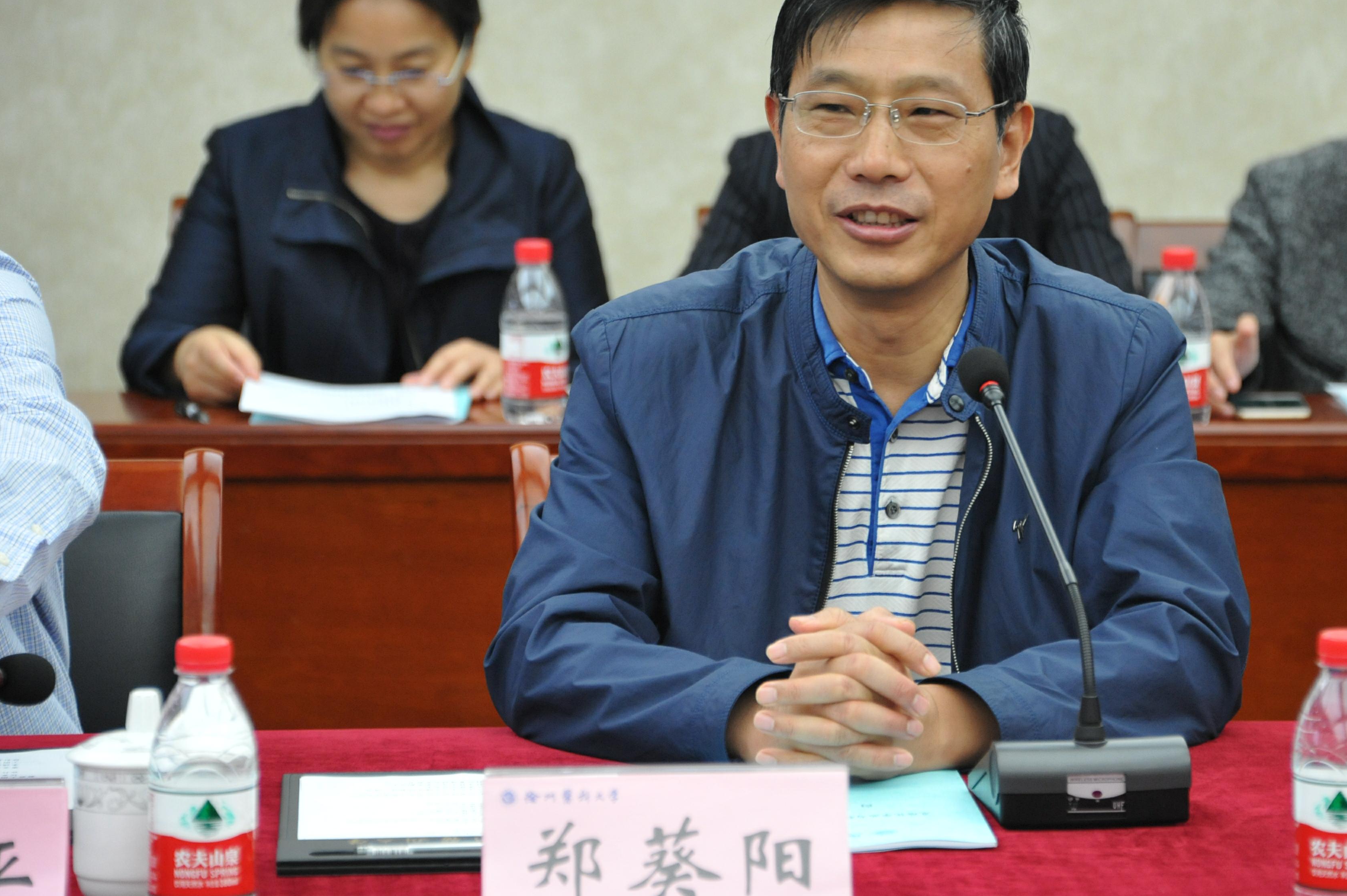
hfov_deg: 9.5
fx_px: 8077
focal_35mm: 216
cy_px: 439
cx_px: 777
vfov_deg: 6.4
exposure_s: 1/80
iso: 2000
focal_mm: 170
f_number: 5.6
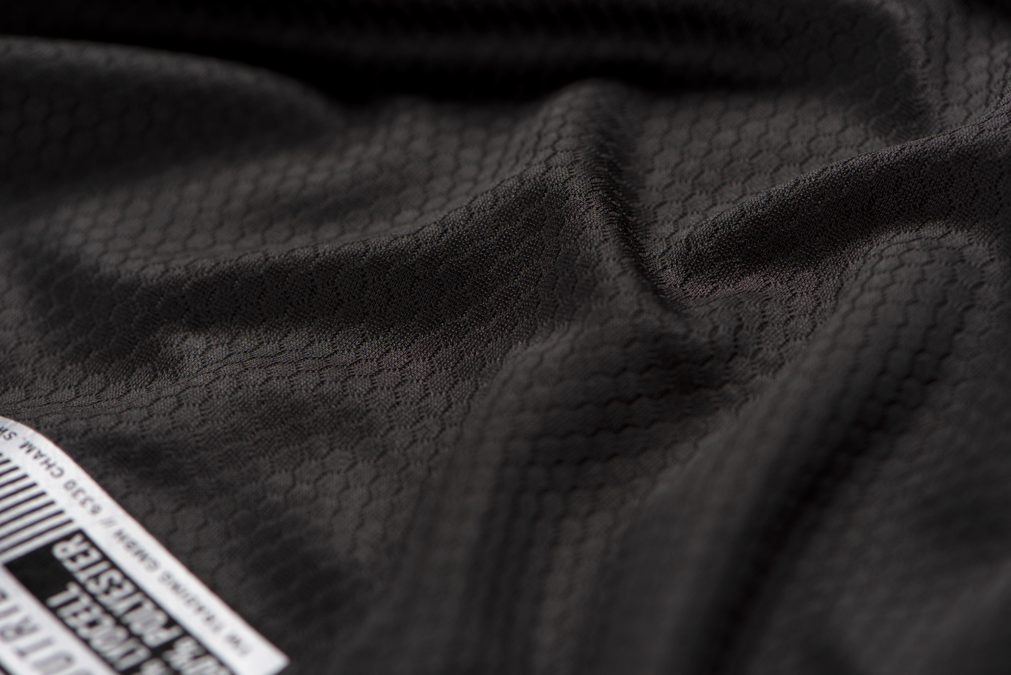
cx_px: 471
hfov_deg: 17.9
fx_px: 3203
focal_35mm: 114
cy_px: 333
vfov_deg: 12.0
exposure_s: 1/160
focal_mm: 105
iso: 100
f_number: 9
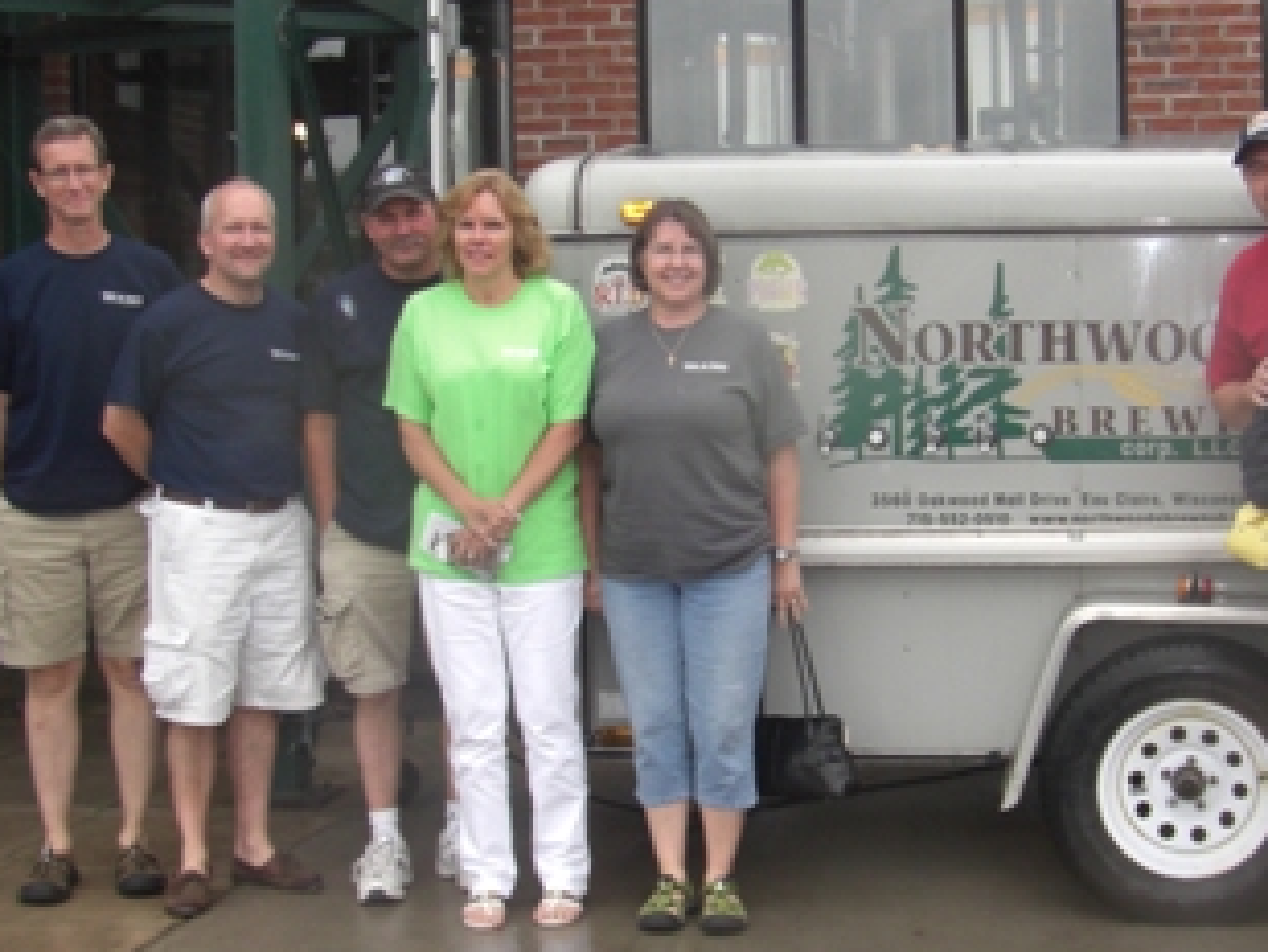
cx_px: 784
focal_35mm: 63
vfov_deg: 23.3
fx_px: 2309
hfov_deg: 30.6
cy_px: 472
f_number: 3.4
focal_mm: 6.3
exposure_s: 1/125
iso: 100
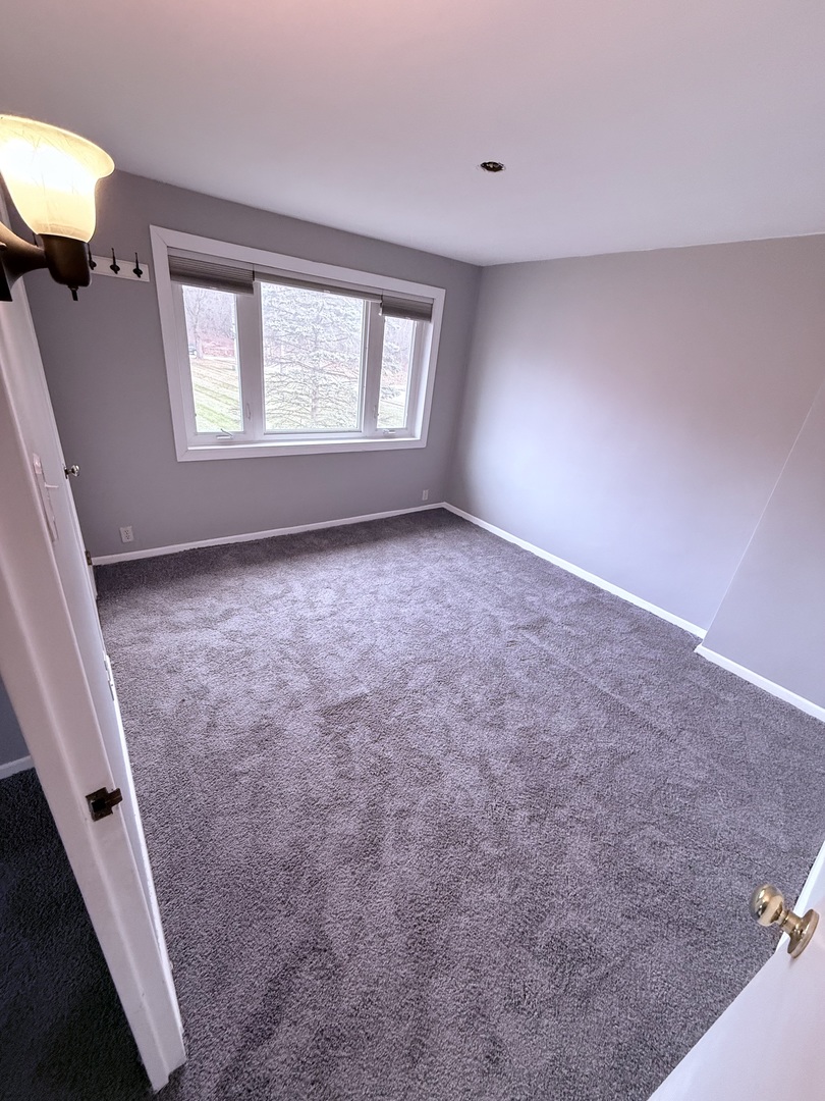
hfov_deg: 85.7
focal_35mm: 14
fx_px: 445
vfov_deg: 102.1
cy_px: 550
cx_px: 412
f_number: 2.2
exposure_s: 1/120
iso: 320
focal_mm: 2.22
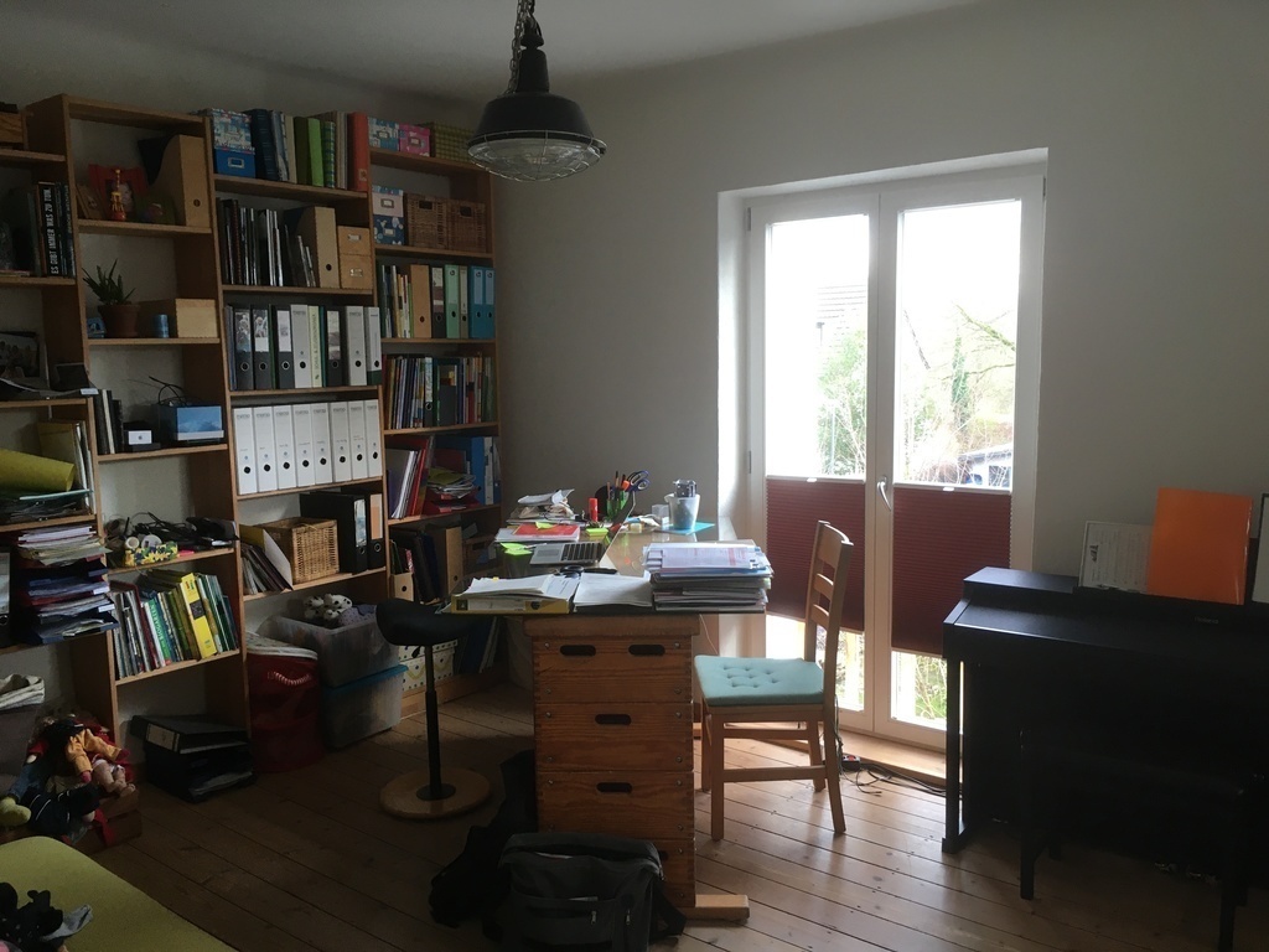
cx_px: 634
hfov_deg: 61.7
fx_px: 1063
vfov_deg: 48.2
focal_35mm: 29
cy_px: 476
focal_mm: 4.15
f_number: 2.2
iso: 40
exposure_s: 1/33
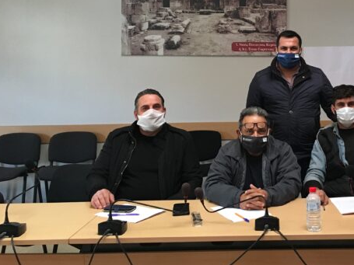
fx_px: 501
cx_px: 294
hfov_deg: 37.2
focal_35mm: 49
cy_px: 71
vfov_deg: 29.3
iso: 250
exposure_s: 1/33
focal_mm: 4.15
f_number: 2.2
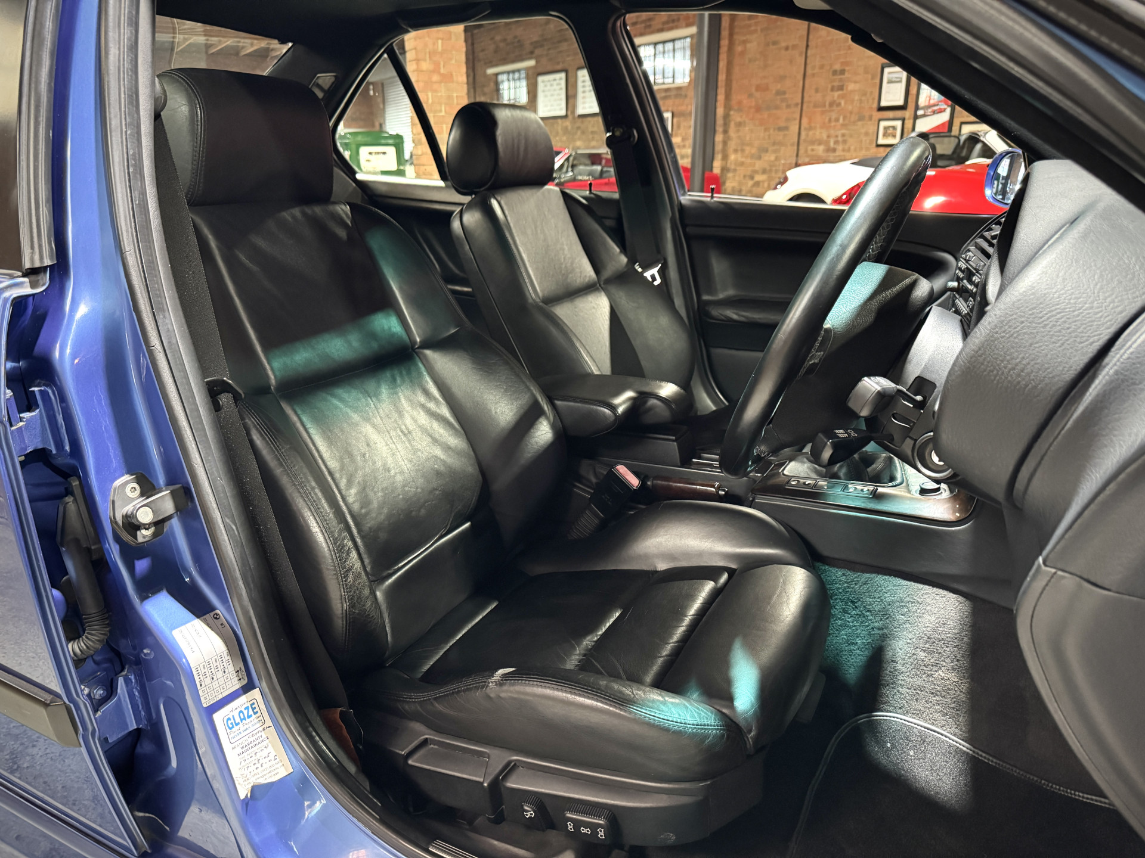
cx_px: 572
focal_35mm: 24
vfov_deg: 56.8
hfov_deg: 71.6
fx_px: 794
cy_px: 429
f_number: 1.78
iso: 1000
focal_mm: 6.76
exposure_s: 1/33
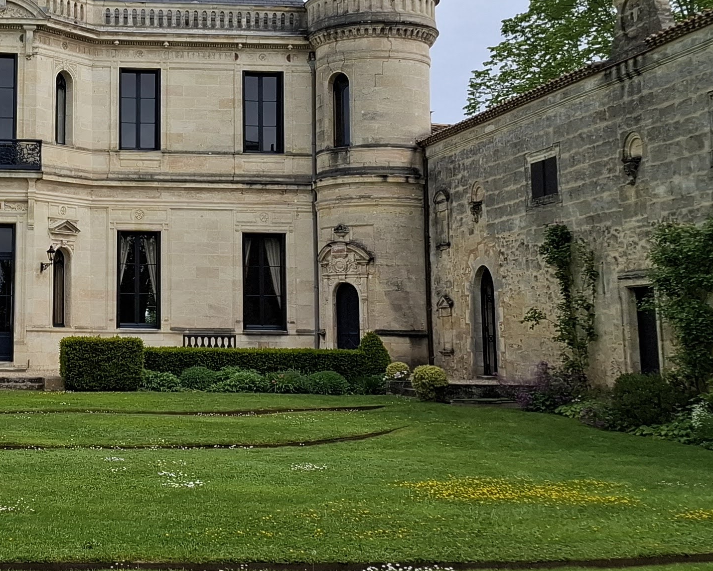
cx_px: 90
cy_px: 161
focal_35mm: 64
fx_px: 1351
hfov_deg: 28.6
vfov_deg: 23.7
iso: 50
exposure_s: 1/2375
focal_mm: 5.54
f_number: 1.8
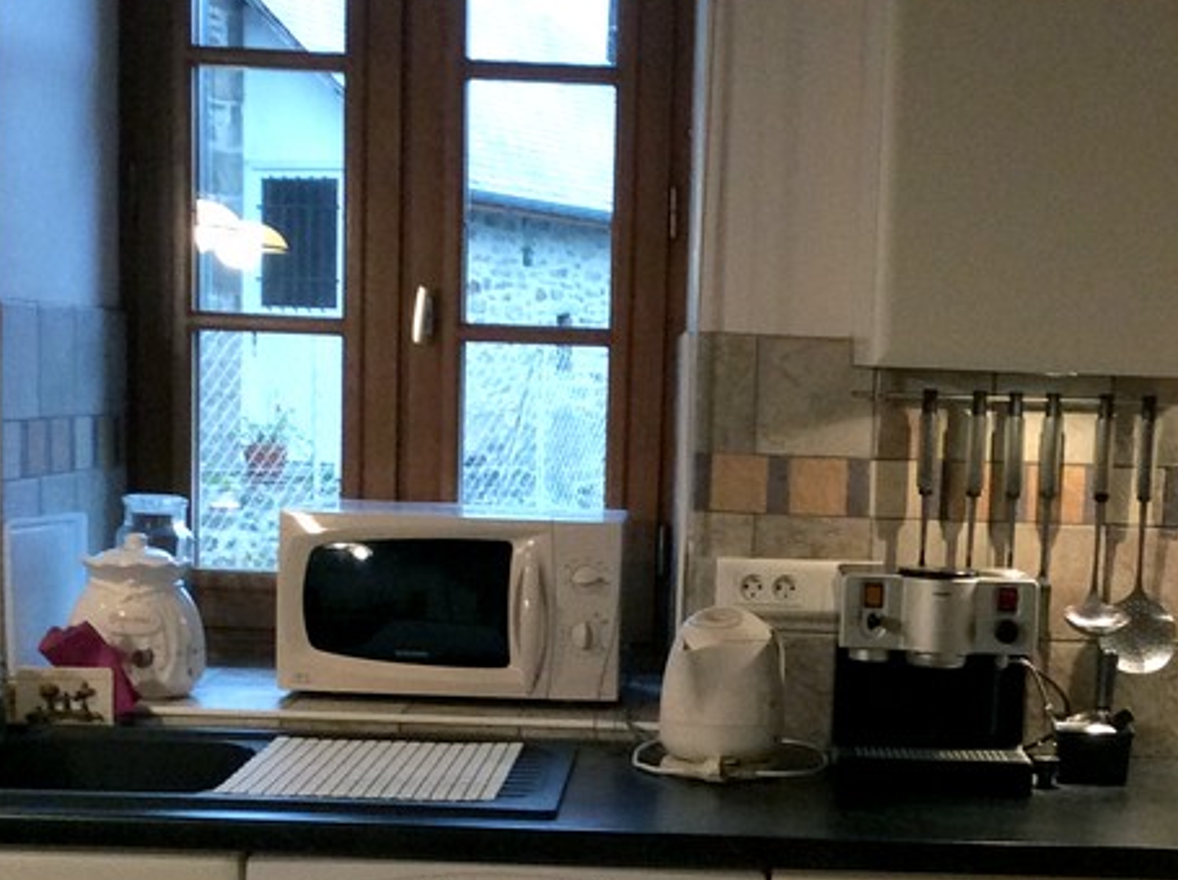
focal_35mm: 72
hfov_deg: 26.9
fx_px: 2447
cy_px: 664
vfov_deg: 20.2
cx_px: 766
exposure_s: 1/24
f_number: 2.4
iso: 125
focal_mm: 3.3
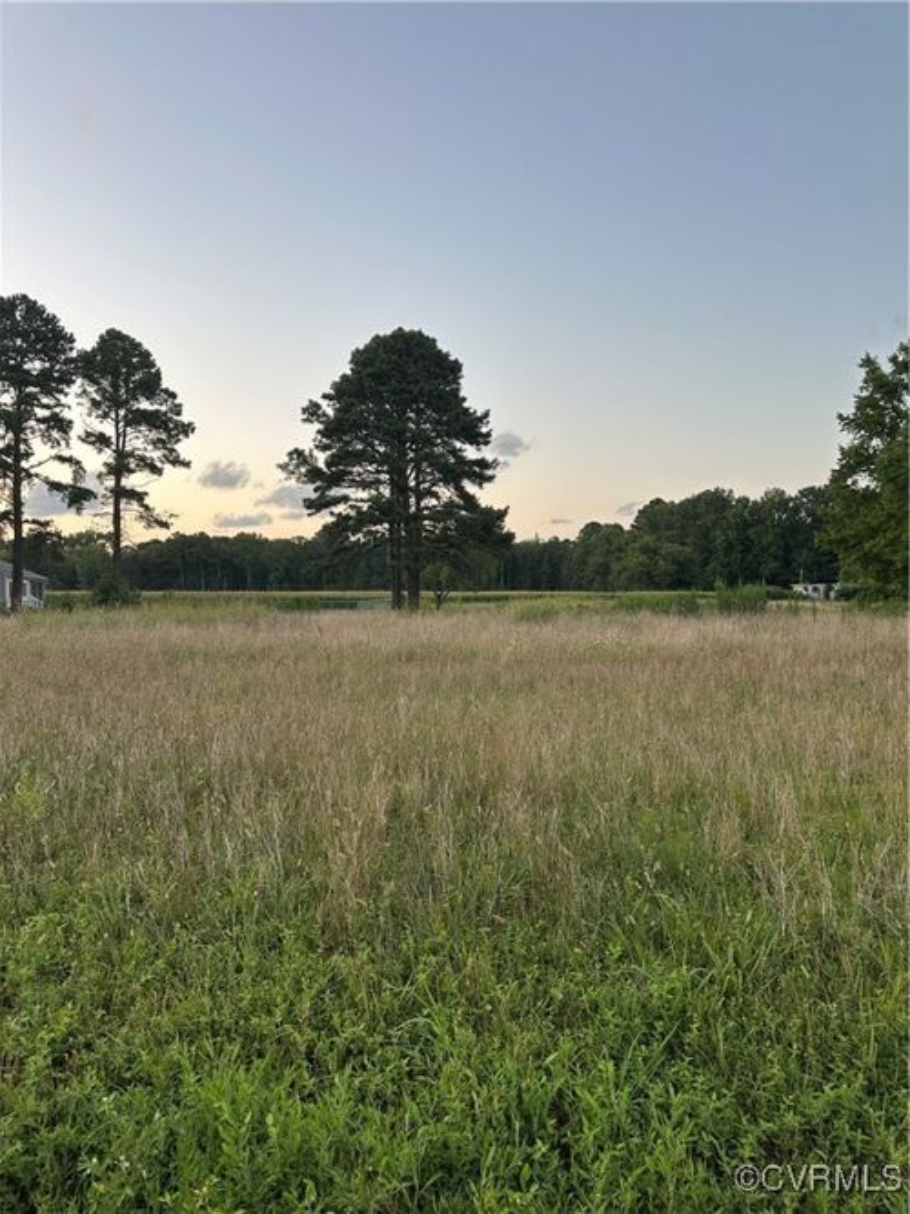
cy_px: 607
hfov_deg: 56.8
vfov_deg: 71.6
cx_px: 455
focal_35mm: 24
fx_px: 841
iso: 100
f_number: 1.78
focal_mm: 6.86
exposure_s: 1/121
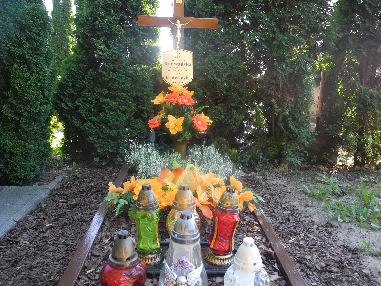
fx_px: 352
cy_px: 143
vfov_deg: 44.2
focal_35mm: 32
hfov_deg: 56.8
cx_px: 190
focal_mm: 6.8
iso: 100
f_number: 2.8
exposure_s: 1/60
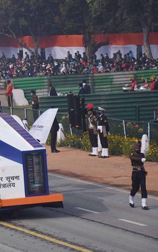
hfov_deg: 5.5
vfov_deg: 8.8
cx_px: -63
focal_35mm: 238
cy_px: 117
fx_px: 1640
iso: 400
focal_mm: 85
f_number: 5.6
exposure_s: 1/6400
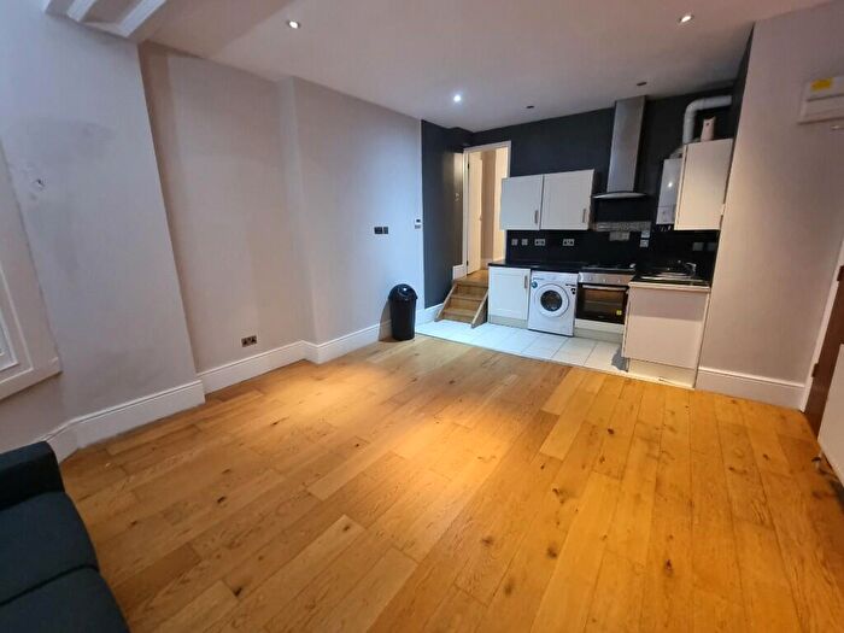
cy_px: 316
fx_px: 317
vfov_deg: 89.9
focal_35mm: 13
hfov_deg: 106.2
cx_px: 422
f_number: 2.2
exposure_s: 1/33
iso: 640
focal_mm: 2.2
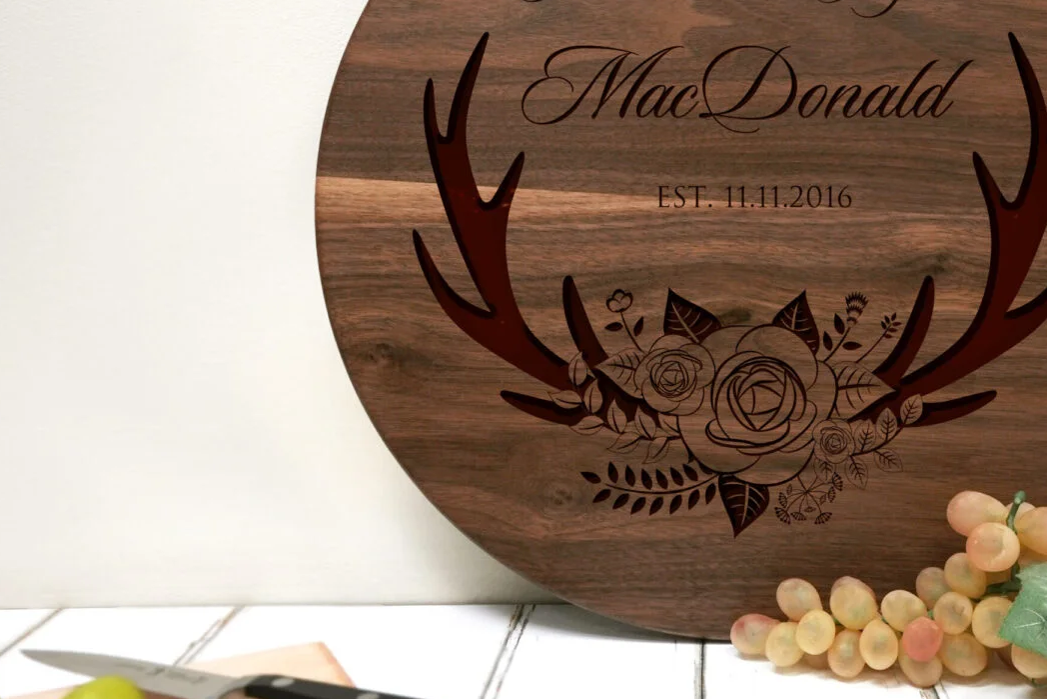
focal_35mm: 44
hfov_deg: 43.4
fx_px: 1280
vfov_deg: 30.3
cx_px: 752
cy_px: 233
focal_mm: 30
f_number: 22
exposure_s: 1/5
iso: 400
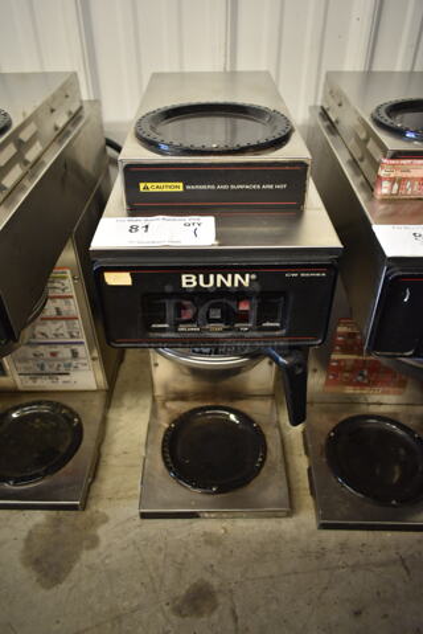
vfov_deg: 67.4
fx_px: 475
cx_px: 212
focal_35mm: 27
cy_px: 317
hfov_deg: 48.0
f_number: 3.5
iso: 560
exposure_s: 1/30
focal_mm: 18
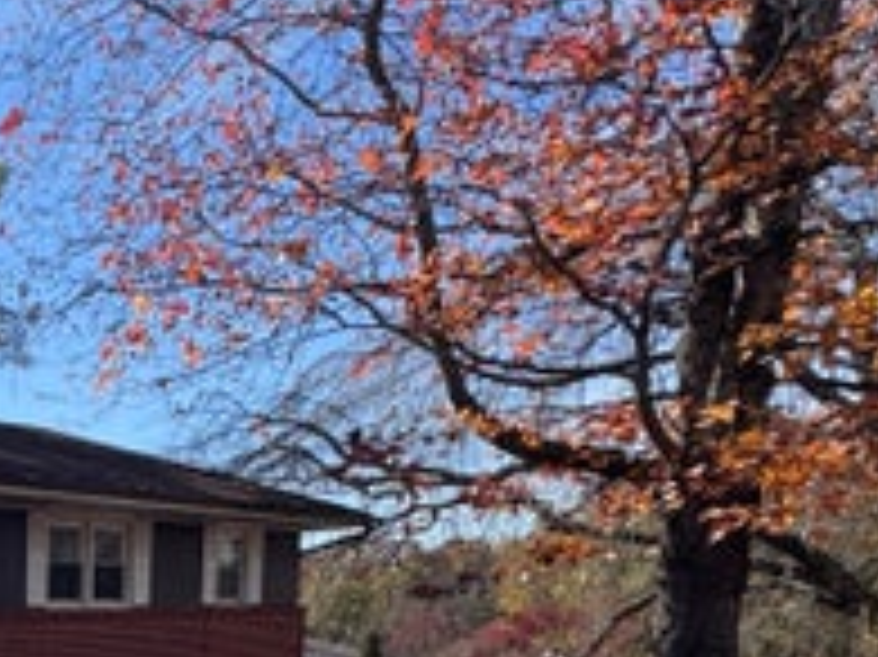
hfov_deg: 25.5
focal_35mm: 46
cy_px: 810
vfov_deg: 27.3
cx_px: -549
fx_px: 1166
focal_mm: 2.22
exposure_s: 1/713
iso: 40
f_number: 2.2
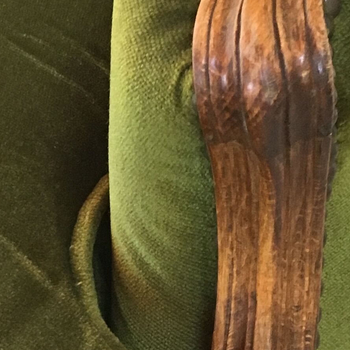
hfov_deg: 14.9
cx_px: 35
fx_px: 1327
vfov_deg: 14.8
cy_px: 349
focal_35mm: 116
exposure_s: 1/33
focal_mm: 4.15
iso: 160
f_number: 2.2
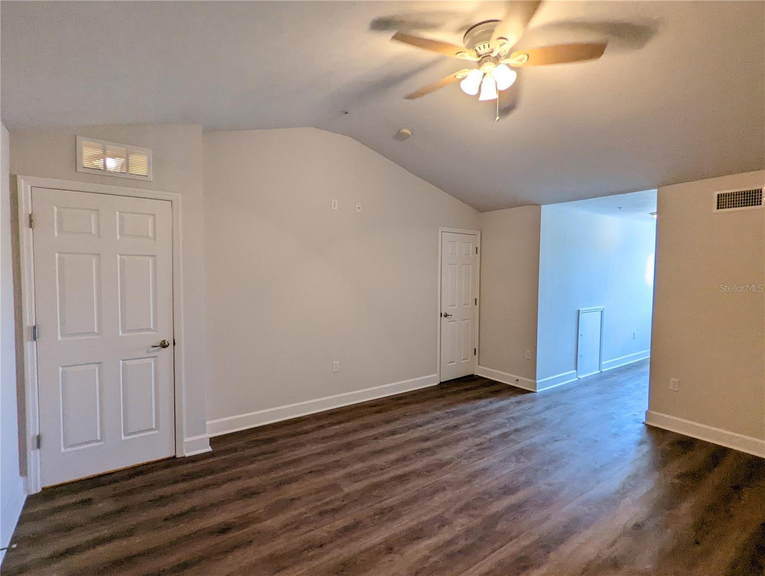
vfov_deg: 78.2
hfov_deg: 94.4
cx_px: 382
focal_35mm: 16
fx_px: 354
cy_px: 288
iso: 227
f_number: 2.2
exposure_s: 1/120
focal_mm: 2.35
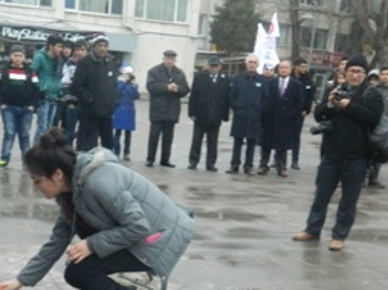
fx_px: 705
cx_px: 173
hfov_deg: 30.7
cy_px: 256
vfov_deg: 22.7
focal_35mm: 63
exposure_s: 1/125
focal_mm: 4.5
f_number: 3.1
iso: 400
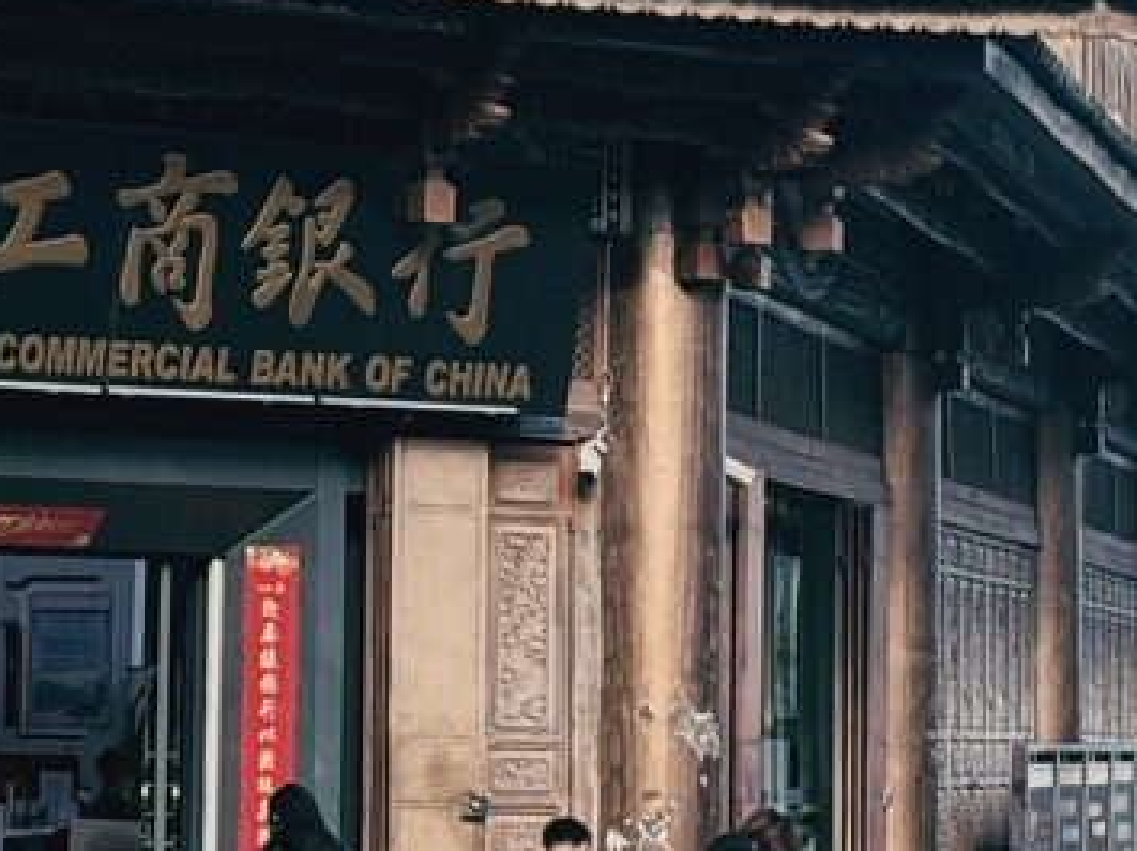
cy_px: 170
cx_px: 289
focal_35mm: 139
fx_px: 4563
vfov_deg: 10.6
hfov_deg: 14.2
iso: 100
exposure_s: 1/631
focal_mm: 6.76
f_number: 1.78
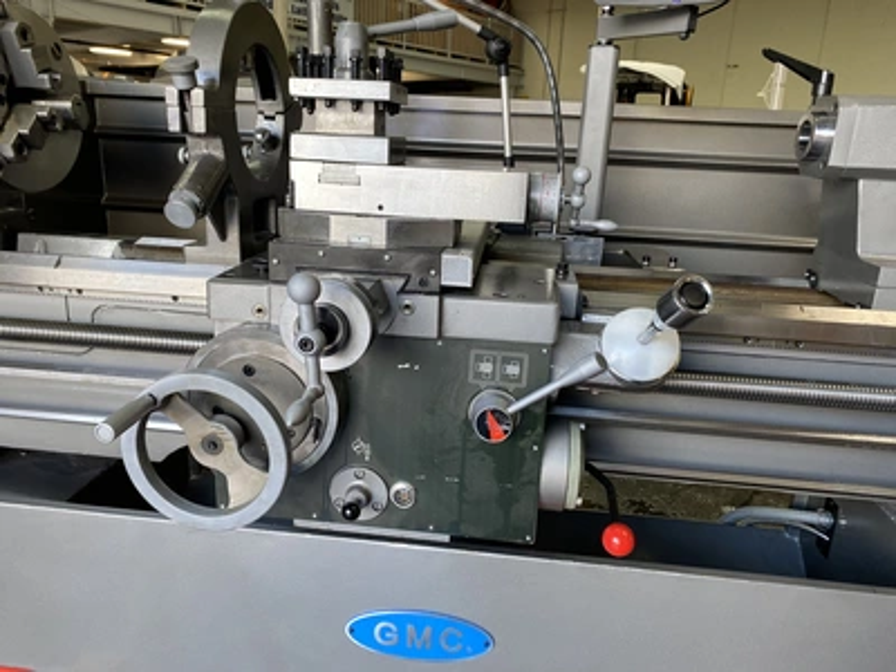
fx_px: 673
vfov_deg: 53.1
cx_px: 448
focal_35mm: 26
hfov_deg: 67.3
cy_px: 336
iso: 80
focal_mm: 4.25
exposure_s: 1/120
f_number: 1.8
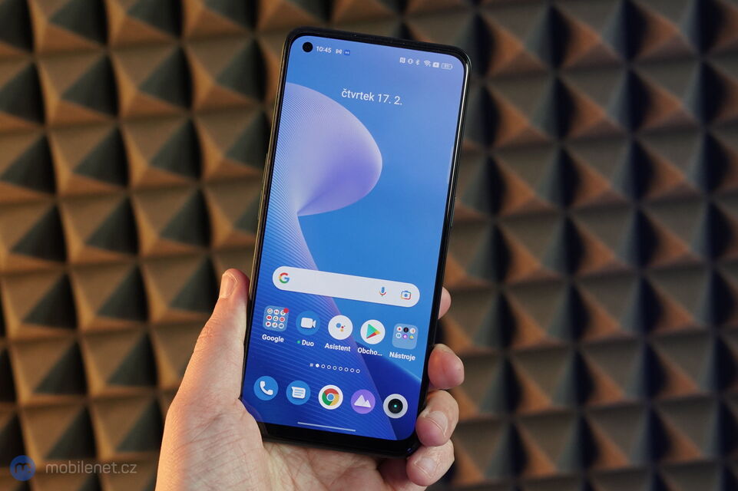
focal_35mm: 54
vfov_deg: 25.0
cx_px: 369
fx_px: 1107
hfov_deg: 36.9
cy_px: 246
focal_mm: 54
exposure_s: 1/160
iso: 3200
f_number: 6.3
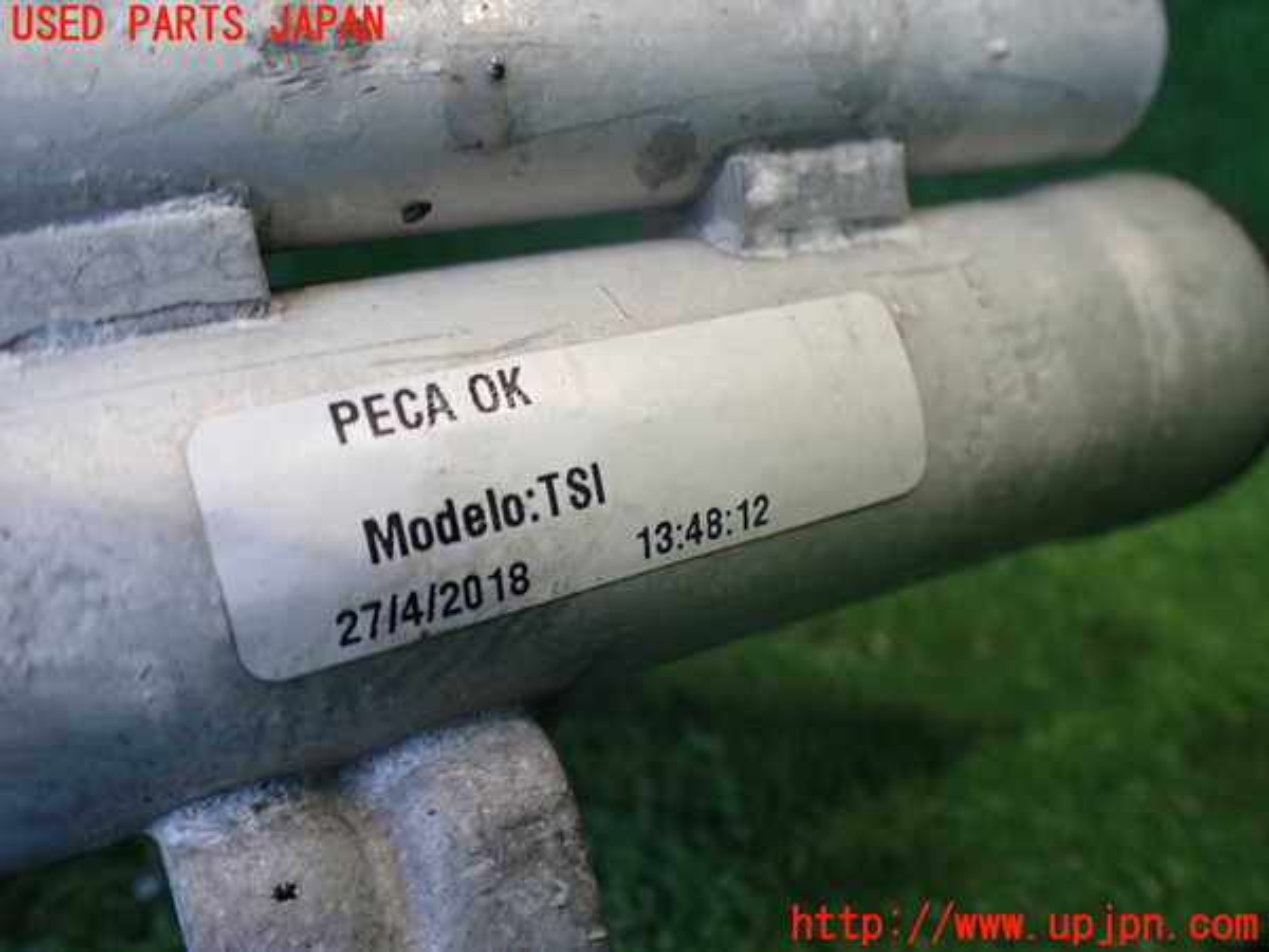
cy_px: 476
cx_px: 634
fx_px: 1100
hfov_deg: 60.0
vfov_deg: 46.8
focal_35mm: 30
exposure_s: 1/125
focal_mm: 5.4
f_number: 2.3
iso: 500
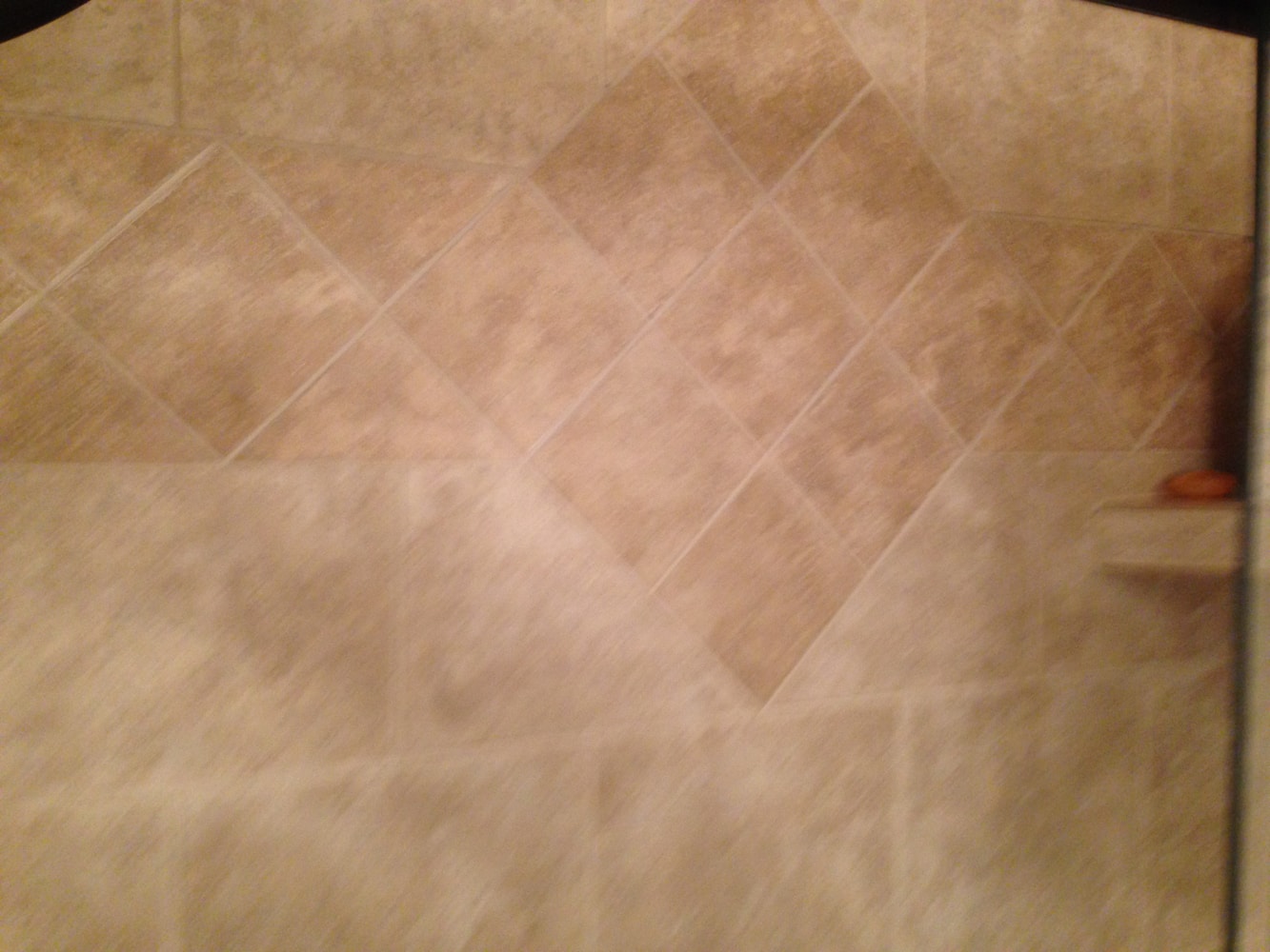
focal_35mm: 33
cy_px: 476
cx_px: 635
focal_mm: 4.12
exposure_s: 1/20
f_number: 2.4
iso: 200
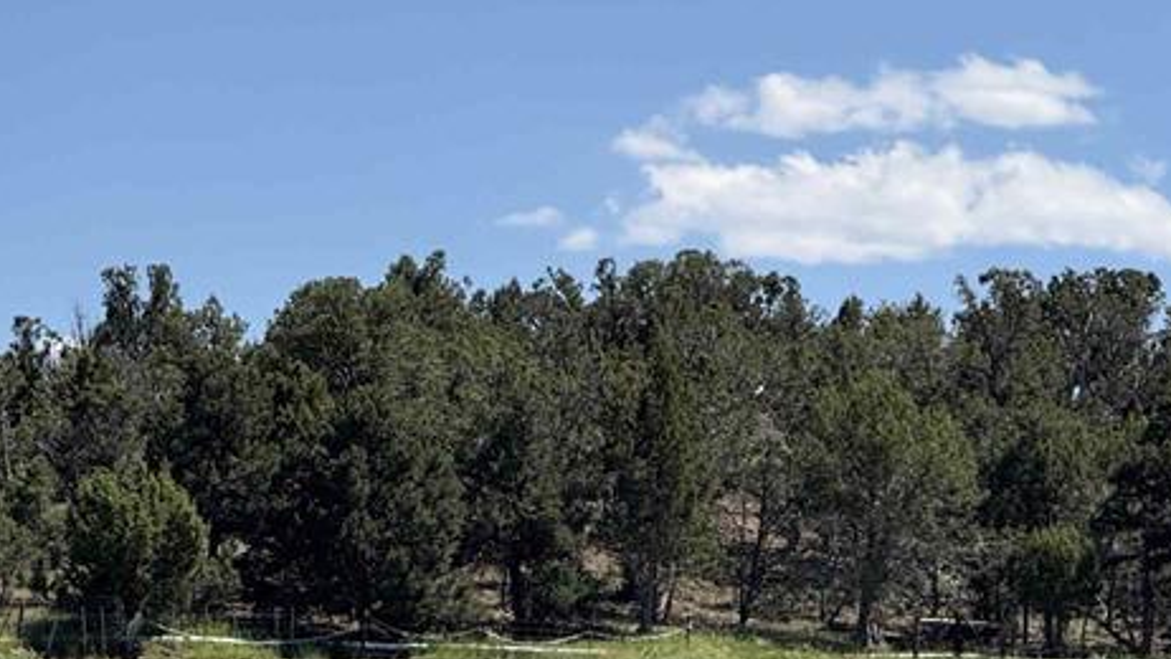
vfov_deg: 4.2
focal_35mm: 290
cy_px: 601
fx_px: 9006
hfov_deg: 7.4
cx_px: 314
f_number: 2.8
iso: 50
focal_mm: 15.66
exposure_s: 1/1650
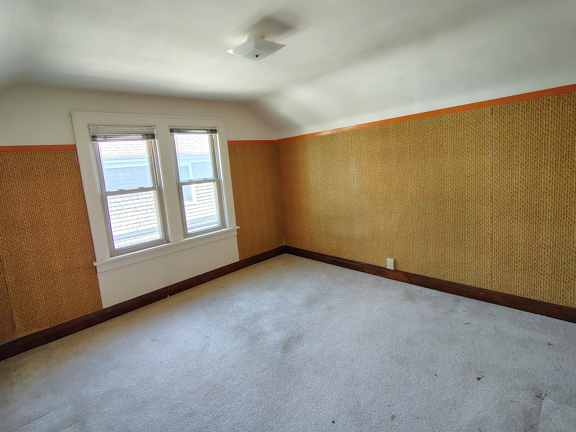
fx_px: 283
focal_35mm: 17
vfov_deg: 74.7
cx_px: 274
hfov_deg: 91.0
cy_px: 203
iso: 413
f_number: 2.2
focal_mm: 2.13
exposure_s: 1/30
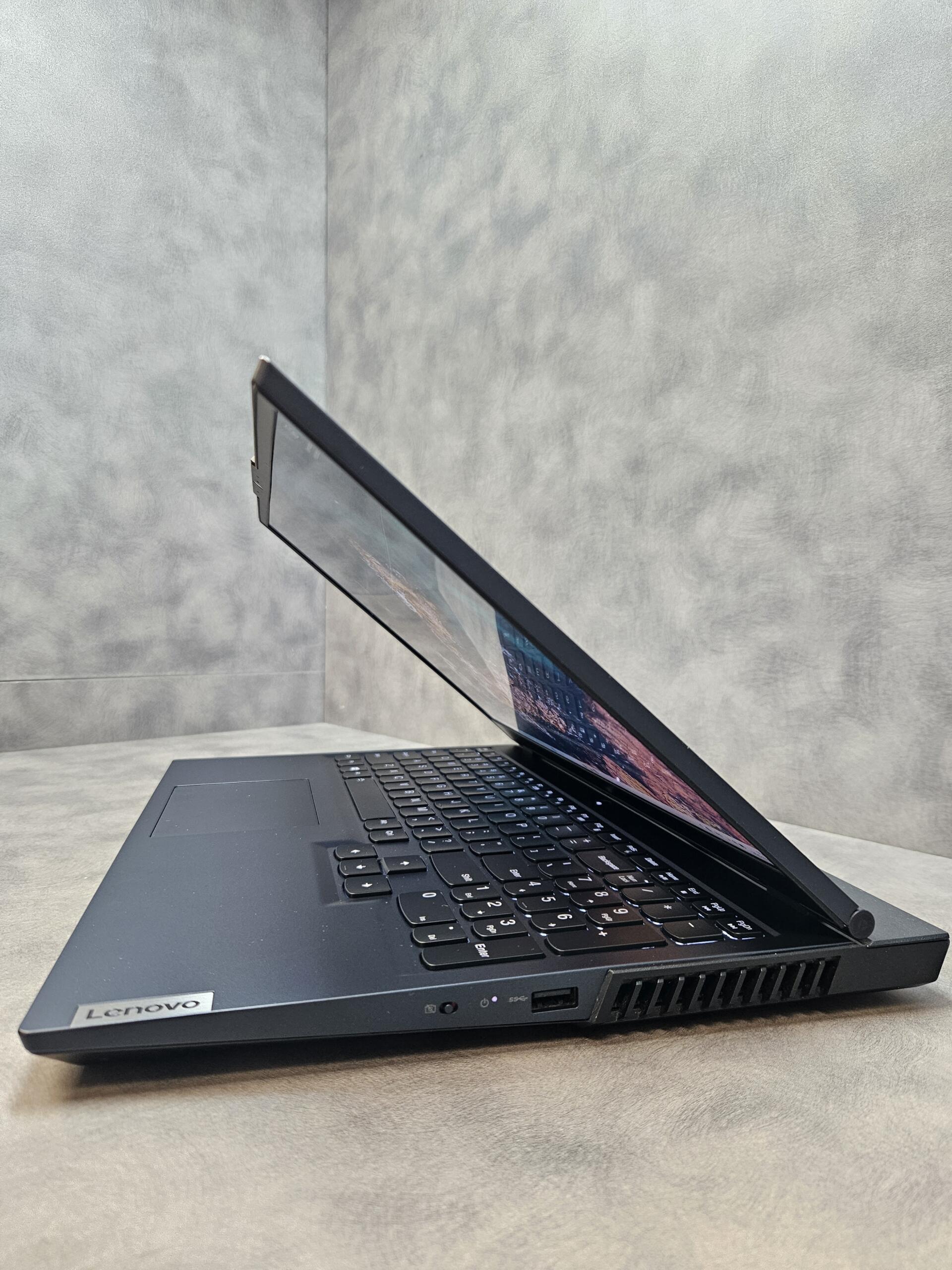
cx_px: 476
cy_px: 635
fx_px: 843
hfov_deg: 58.9
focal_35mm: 23
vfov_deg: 73.9
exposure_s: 1/100
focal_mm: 5.4
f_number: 1.8
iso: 400
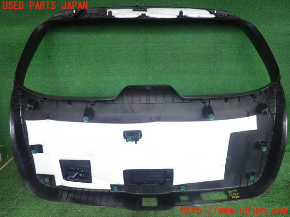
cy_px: 108
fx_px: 251
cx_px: 145
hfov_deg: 60.0
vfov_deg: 46.8
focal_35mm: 30
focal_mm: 5.5
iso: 100
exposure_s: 1/125
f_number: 2.3
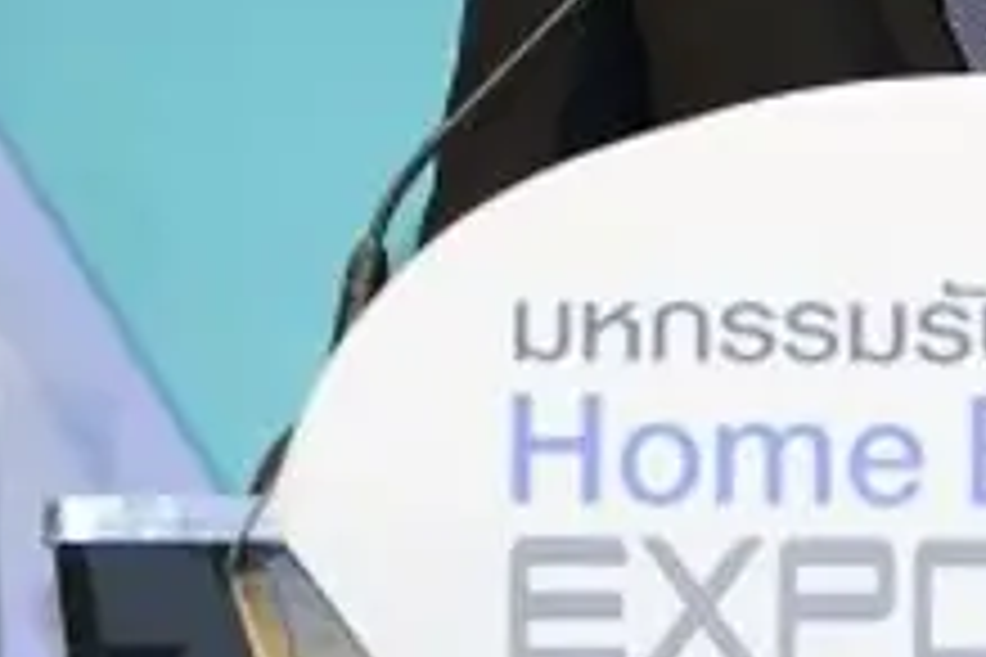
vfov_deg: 2.1
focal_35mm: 642
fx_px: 17582
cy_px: -189
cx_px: 991
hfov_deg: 3.2
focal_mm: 180
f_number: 4
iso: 2000
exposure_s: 1/400
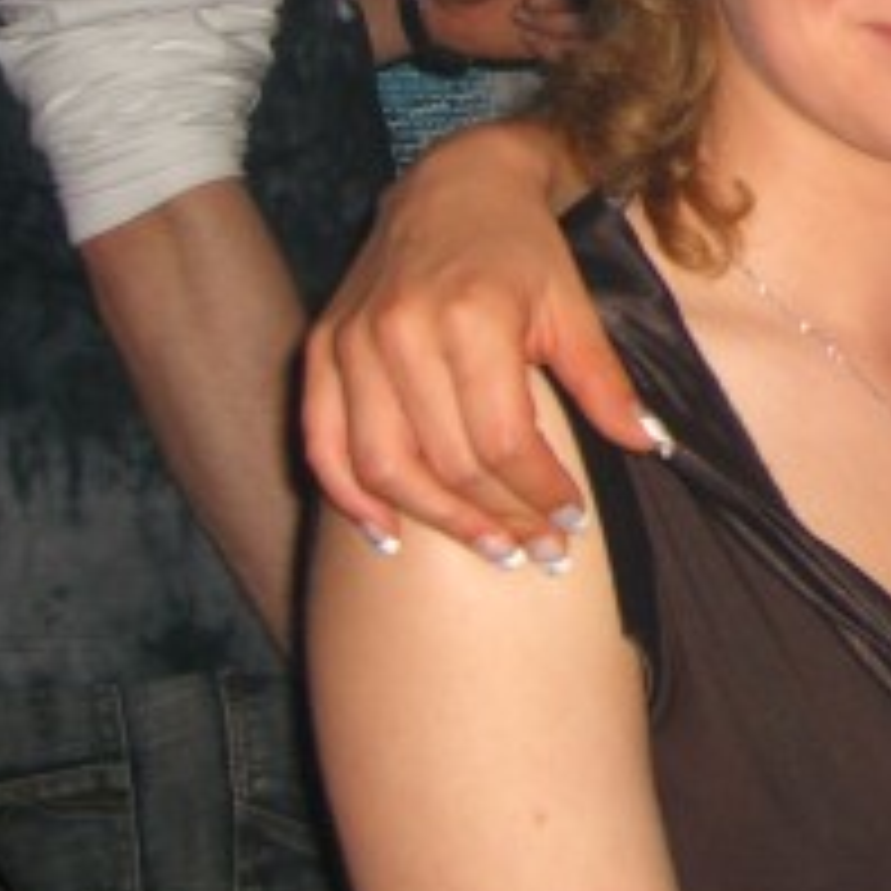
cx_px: 1179
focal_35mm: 102
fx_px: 2970
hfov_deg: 16.1
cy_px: 27
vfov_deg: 16.7
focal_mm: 7.9
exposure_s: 1/60
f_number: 2.8
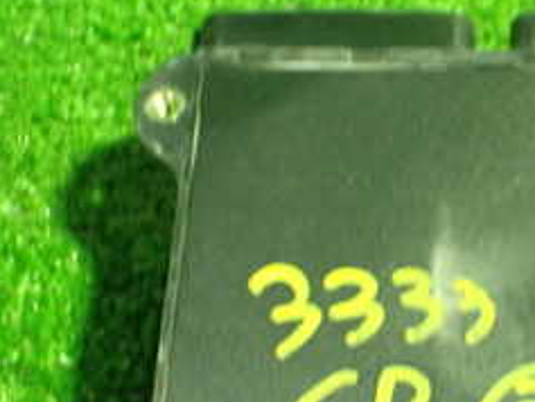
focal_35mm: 81
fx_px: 1253
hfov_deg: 23.6
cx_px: 456
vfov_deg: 18.1
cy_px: 318
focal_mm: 5.79
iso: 800
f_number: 2.4
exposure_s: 1/30
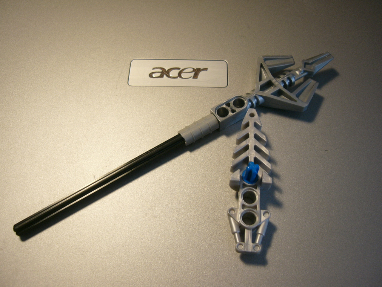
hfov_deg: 52.6
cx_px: 191
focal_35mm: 35
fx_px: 386
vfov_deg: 40.7
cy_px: 144
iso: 50
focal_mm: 5.8
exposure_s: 1/25
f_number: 2.8
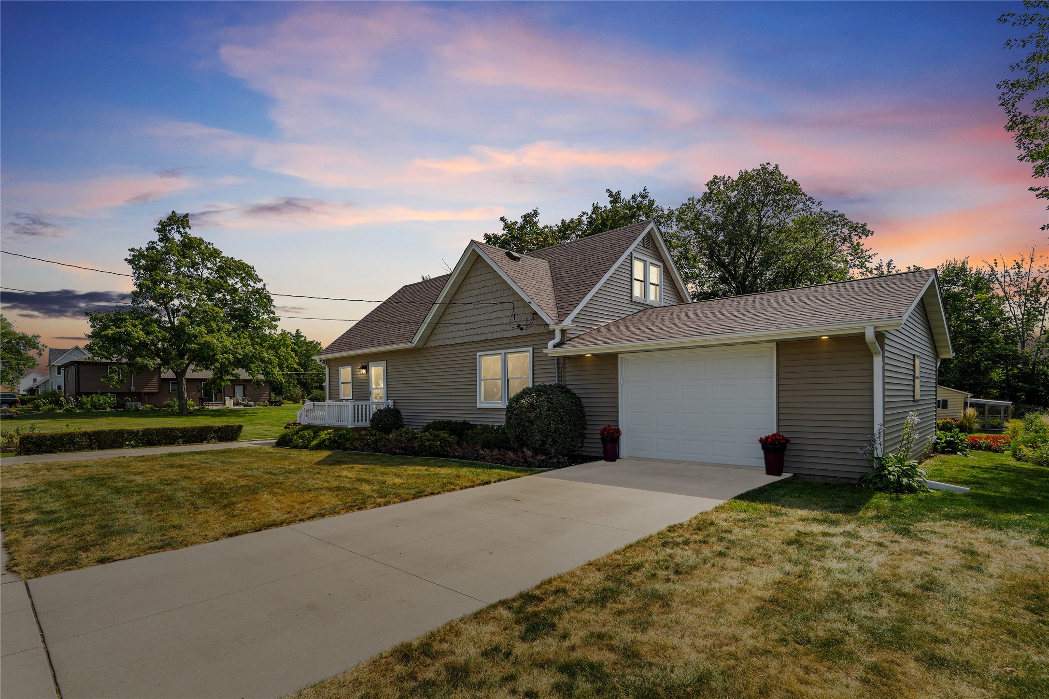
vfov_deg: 73.7
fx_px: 466
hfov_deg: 96.7
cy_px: 350
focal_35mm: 16
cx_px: 524
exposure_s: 1/200
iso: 80
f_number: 9
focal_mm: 16
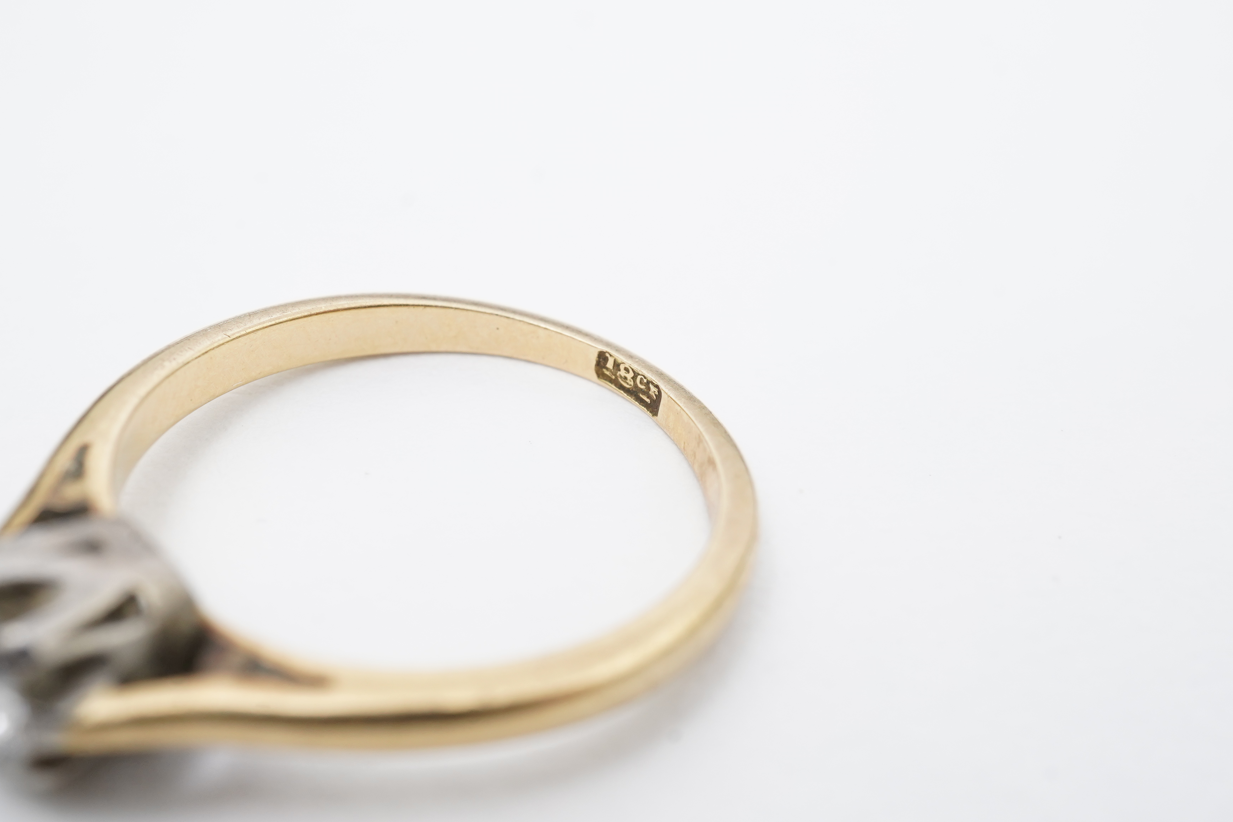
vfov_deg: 26.5
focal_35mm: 51
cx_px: 650
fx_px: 1747
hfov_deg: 38.9
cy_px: 367
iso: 800
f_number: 20
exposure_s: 1/125
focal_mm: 30
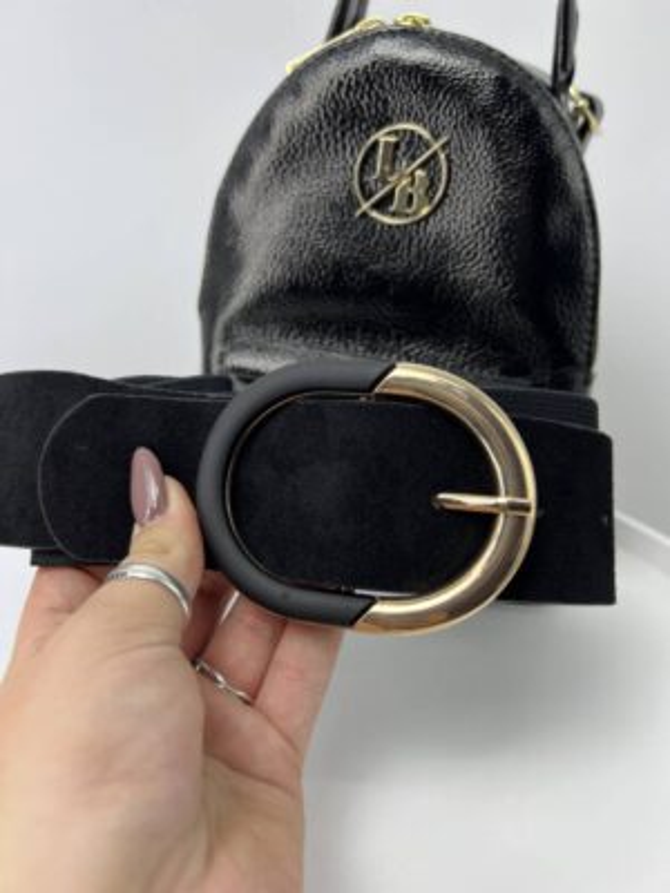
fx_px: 671
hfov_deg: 53.1
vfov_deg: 67.3
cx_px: 335
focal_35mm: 26
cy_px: 446
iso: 40
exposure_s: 1/194
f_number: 1.5
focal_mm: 5.7
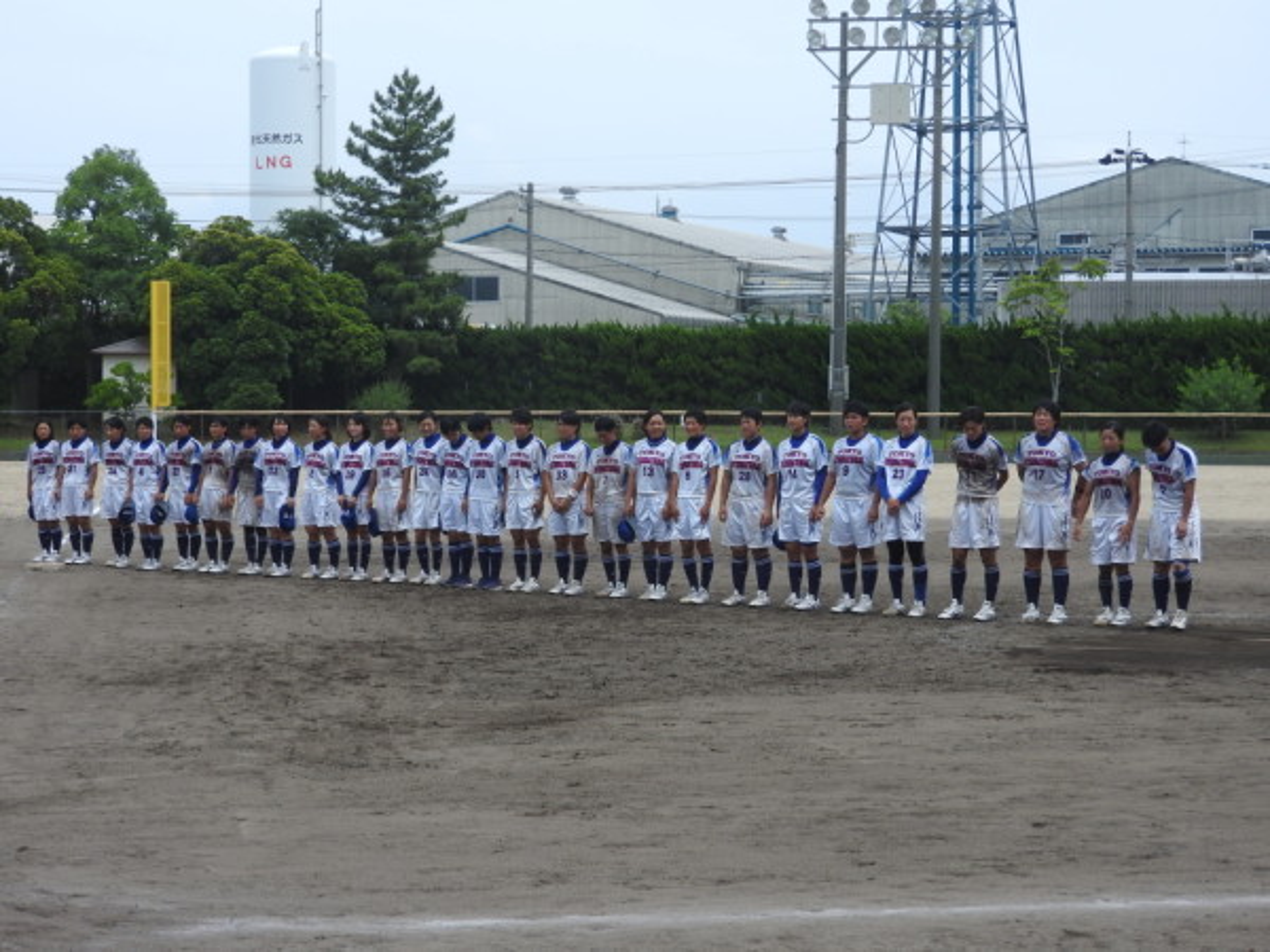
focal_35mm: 70
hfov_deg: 27.8
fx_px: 2568
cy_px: 476
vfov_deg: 21.0
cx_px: 635
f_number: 4.5
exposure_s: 1/640
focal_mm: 12.5
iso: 100
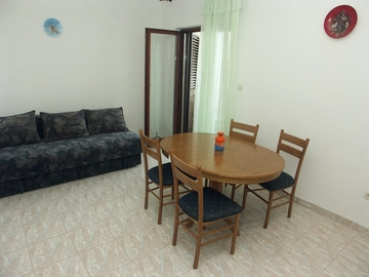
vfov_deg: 49.7
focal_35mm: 28
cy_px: 138
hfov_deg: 63.4
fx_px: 298
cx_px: 184
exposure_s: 1/80
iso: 100
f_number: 4
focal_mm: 7.2
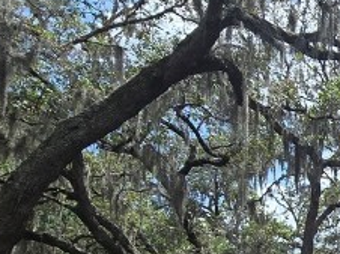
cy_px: 356
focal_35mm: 59
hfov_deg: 22.6
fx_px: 579
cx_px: 579
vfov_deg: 21.6
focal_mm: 2.2
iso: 50
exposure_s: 1/1593
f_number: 2.2
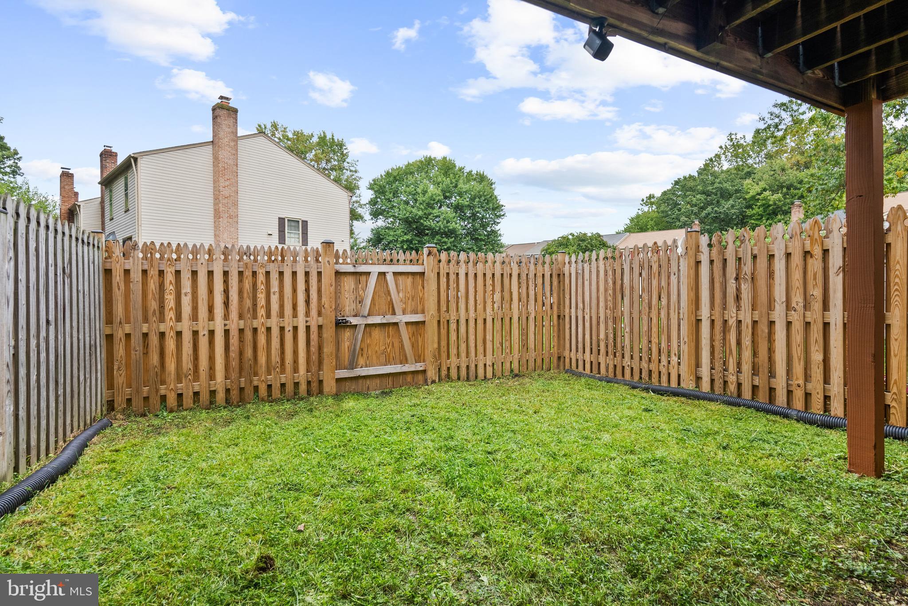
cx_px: 454
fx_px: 442
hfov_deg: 91.6
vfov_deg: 68.9
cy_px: 303
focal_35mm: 18
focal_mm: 17.5
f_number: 6.3
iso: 320
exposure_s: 1/25
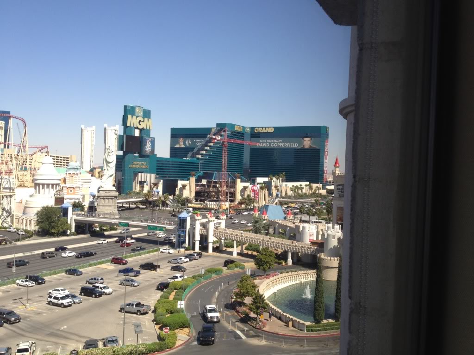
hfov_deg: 52.6
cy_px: 178
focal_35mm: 35
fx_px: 479
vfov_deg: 40.7
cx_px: 237
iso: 64
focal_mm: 4.3
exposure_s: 1/699
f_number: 2.4
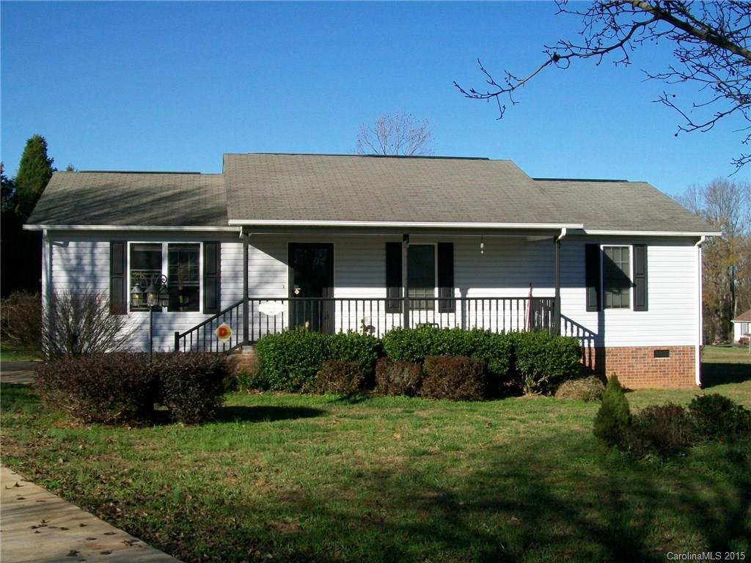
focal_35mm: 45
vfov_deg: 32.2
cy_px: 282
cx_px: 376
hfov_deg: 42.1
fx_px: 976
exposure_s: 1/400
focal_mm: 7.6
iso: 64
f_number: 5.3
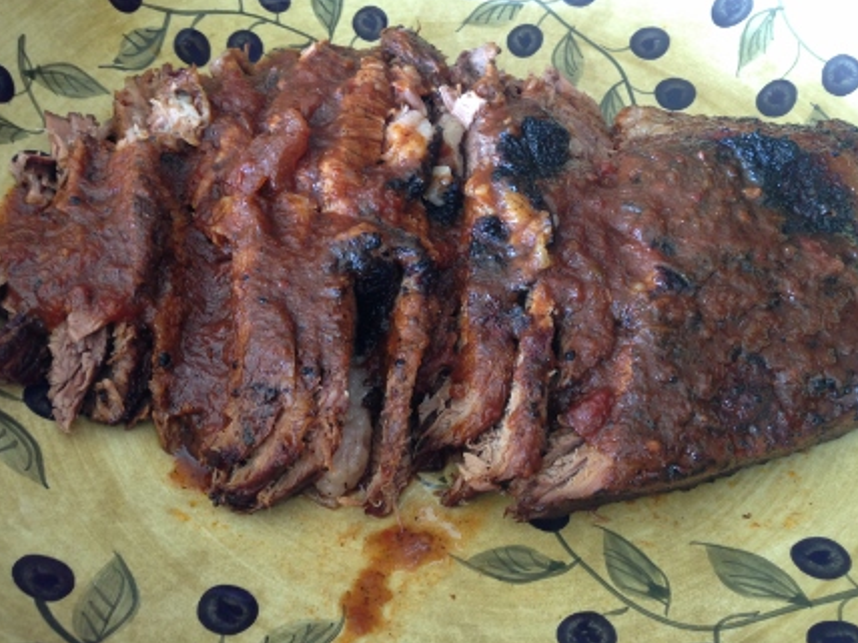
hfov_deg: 50.1
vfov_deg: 38.7
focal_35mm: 37
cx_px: 417
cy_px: 304
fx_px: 917
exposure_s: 1/20
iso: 80
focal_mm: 4.12
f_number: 2.4
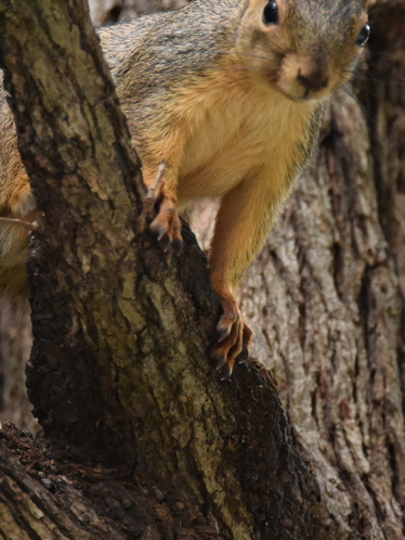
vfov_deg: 2.7
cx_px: 148
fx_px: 11550
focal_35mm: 741
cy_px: 226
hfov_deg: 2.0
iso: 5000
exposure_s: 1/640
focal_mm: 300
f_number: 5.6
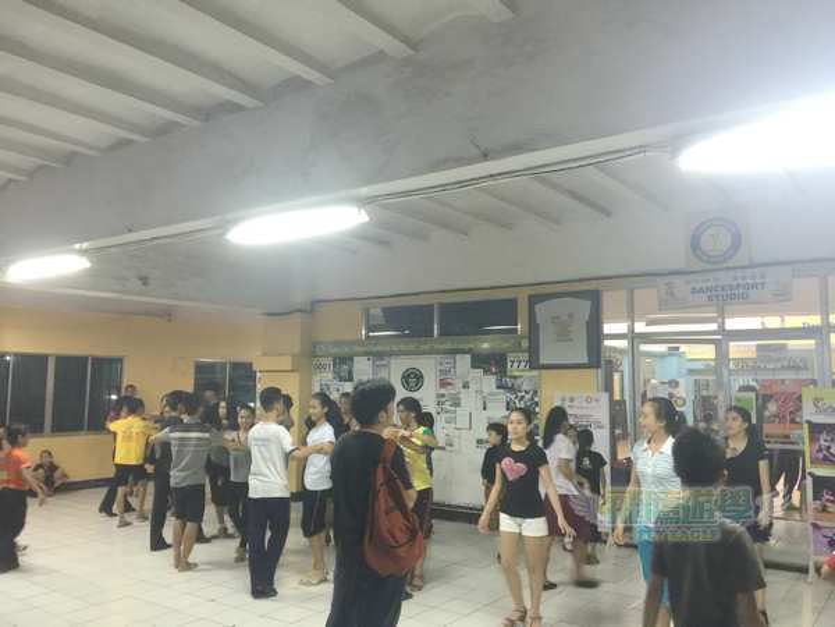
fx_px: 700
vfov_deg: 48.2
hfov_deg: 61.7
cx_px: 418
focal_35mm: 29
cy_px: 314
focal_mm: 4.15
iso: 80
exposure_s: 1/4
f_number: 2.2
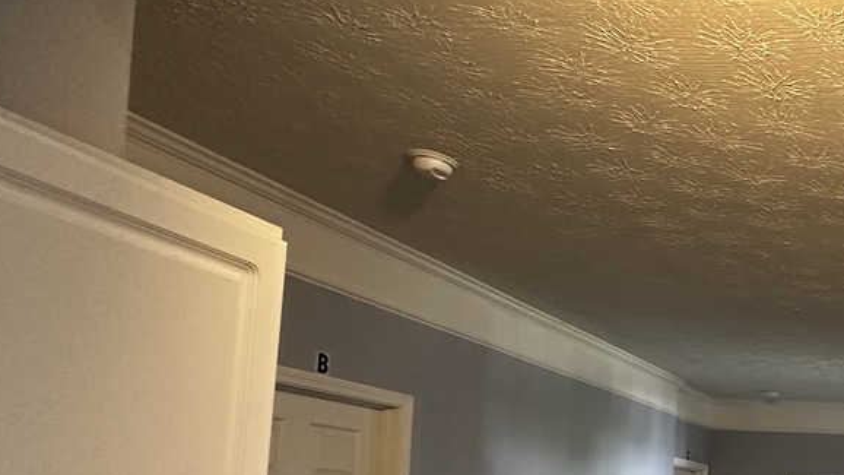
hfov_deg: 40.7
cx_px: 959
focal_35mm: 38
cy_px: 501
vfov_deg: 28.7
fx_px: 850
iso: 500
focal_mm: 2.22
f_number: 2.2
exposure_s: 1/60
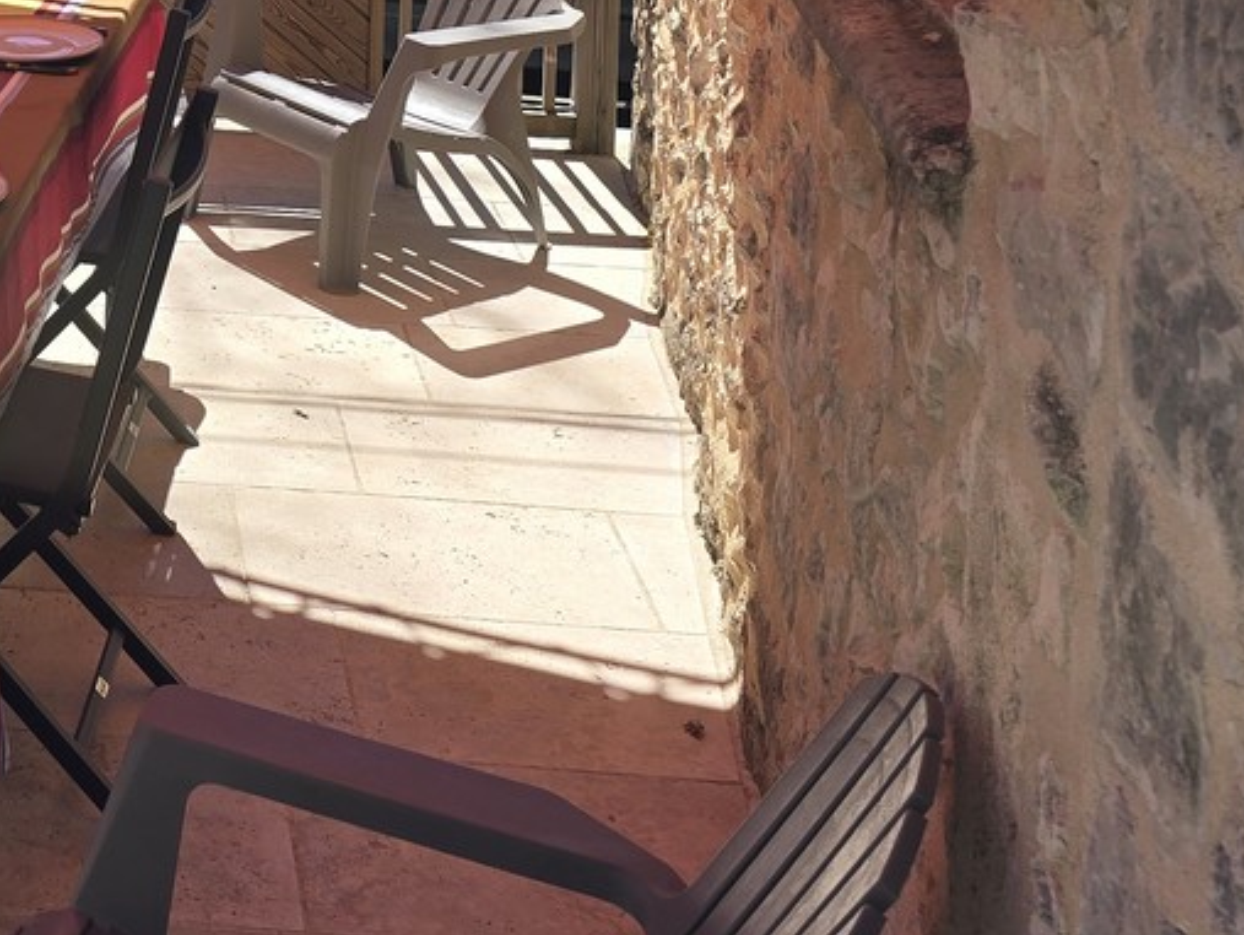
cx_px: -260
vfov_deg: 19.6
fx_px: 2445
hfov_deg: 25.5
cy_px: -352
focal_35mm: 68
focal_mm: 6.3
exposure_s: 1/655
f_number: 1.7
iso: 12
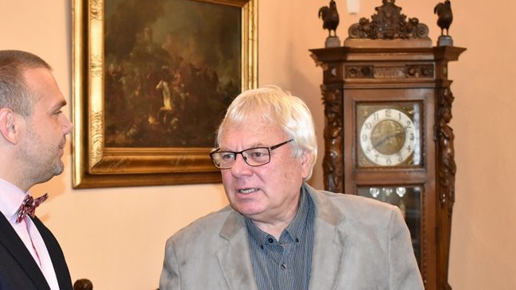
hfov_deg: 24.4
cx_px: 161
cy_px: 218
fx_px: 1188
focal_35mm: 87
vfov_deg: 13.9
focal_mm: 35
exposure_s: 1/60
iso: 2500
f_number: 4.5
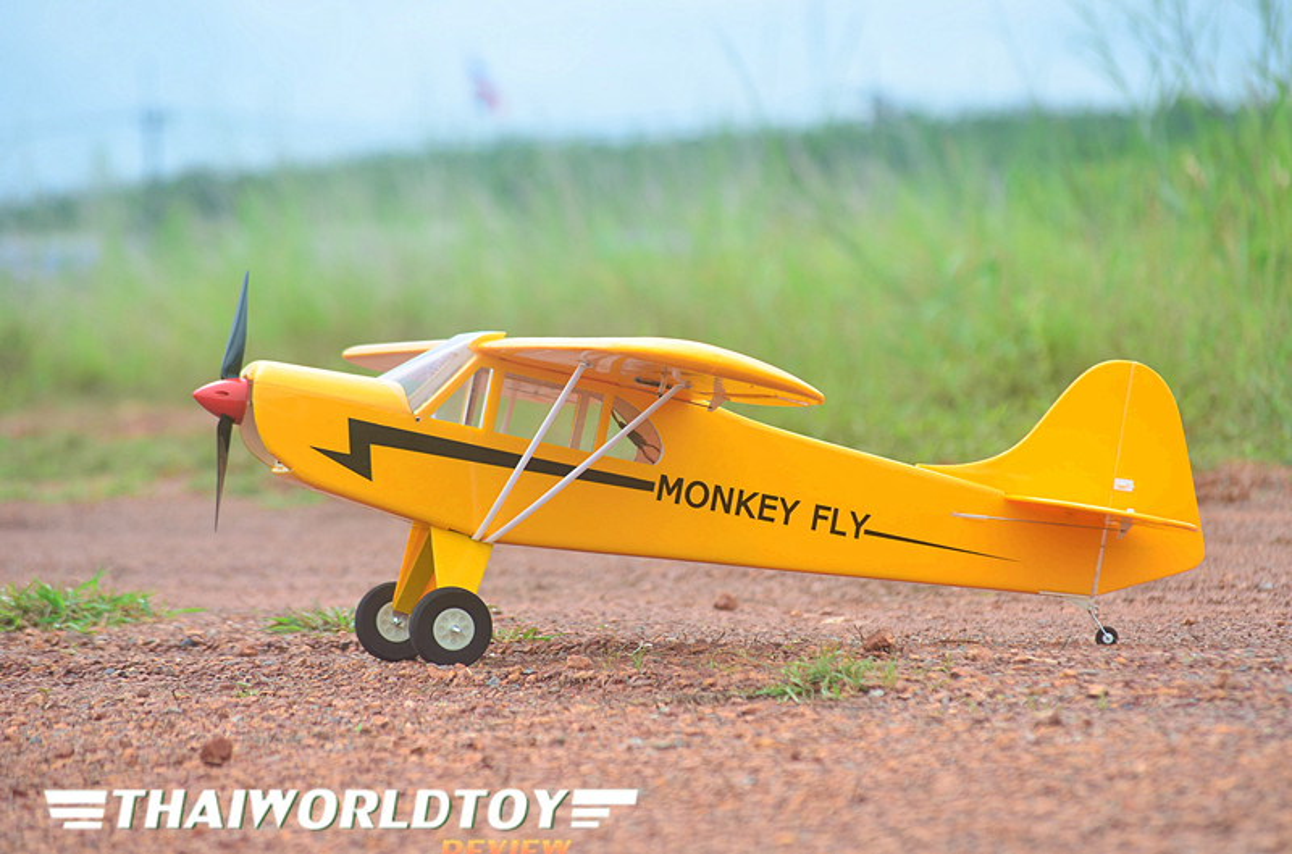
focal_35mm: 218
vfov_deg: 6.3
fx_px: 7786
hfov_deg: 9.5
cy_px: 427
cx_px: 646
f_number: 7.1
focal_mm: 145
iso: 100
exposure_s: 1/160
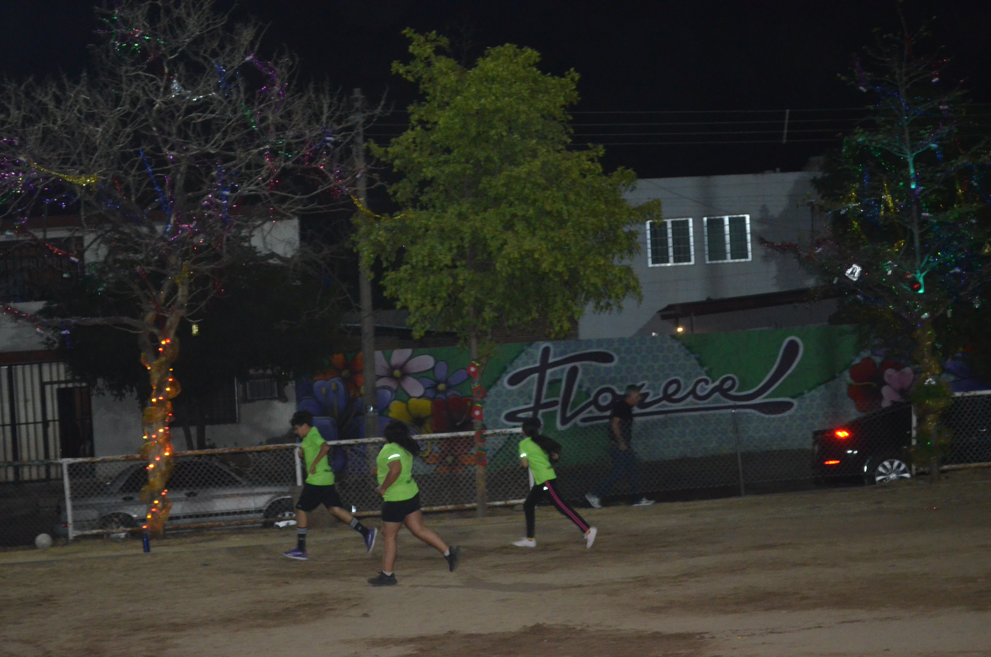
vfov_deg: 18.1
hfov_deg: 27.0
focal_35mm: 75
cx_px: 496
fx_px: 2060
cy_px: 328
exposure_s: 1/60
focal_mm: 50
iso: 3200
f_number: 5.6
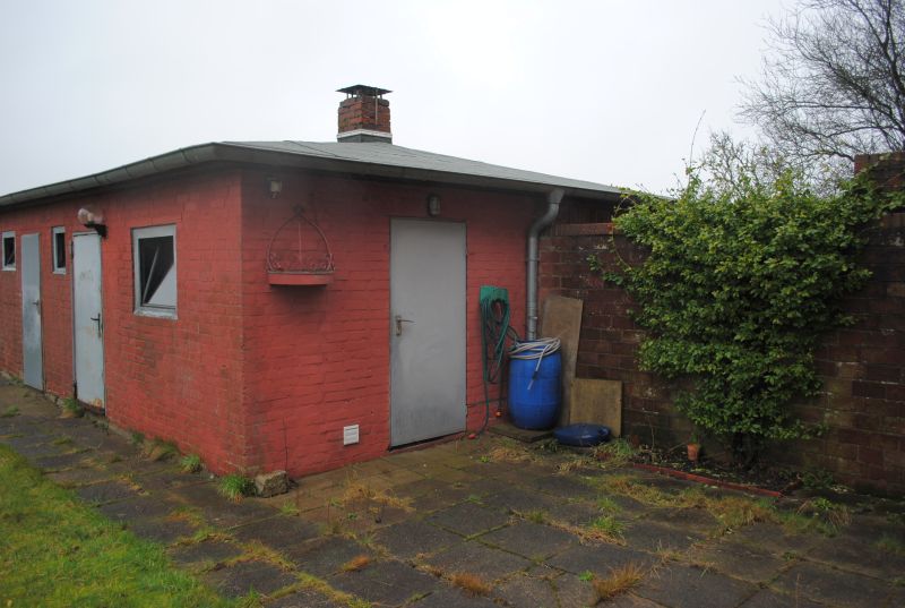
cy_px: 304
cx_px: 452
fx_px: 680
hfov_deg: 67.3
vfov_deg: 48.1
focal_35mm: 27
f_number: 3.5
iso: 100
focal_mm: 18
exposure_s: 1/50
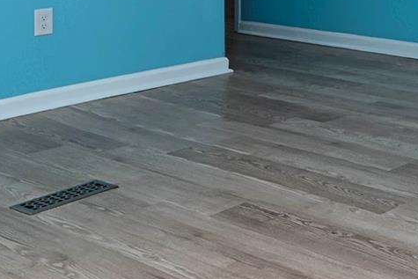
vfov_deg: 18.0
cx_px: 597
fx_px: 801
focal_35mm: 69
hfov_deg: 24.1
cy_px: -116
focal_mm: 16
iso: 500
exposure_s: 1/125
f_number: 9
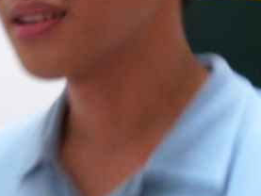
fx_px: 1079
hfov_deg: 13.8
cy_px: 55
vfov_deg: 10.4
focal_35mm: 143
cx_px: 137
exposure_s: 1/10
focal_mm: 11
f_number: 3.7
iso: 400
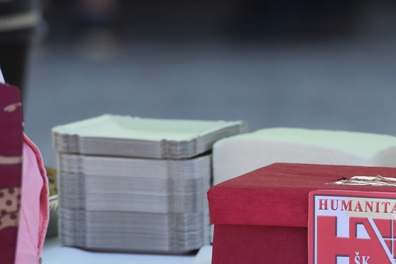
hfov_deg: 2.6
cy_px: 317
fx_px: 8876
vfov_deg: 1.7
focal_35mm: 807
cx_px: 509
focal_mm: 200
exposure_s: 1/1600
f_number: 5
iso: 500
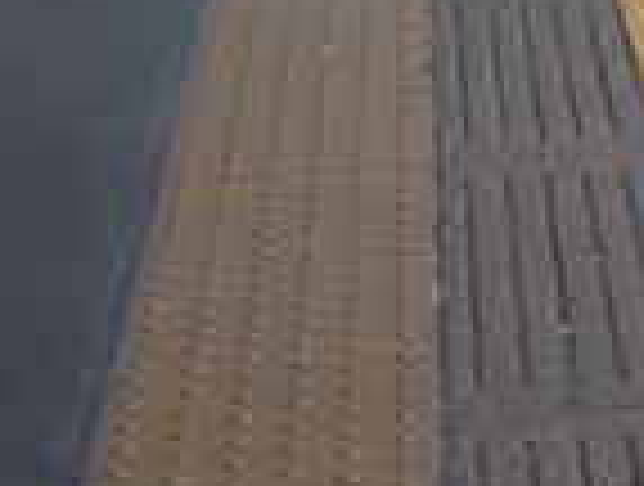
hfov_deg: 12.1
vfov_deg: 9.5
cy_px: -549
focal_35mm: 145
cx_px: 1261
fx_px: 2704
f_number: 3.2
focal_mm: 4.6
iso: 80
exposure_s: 1/200
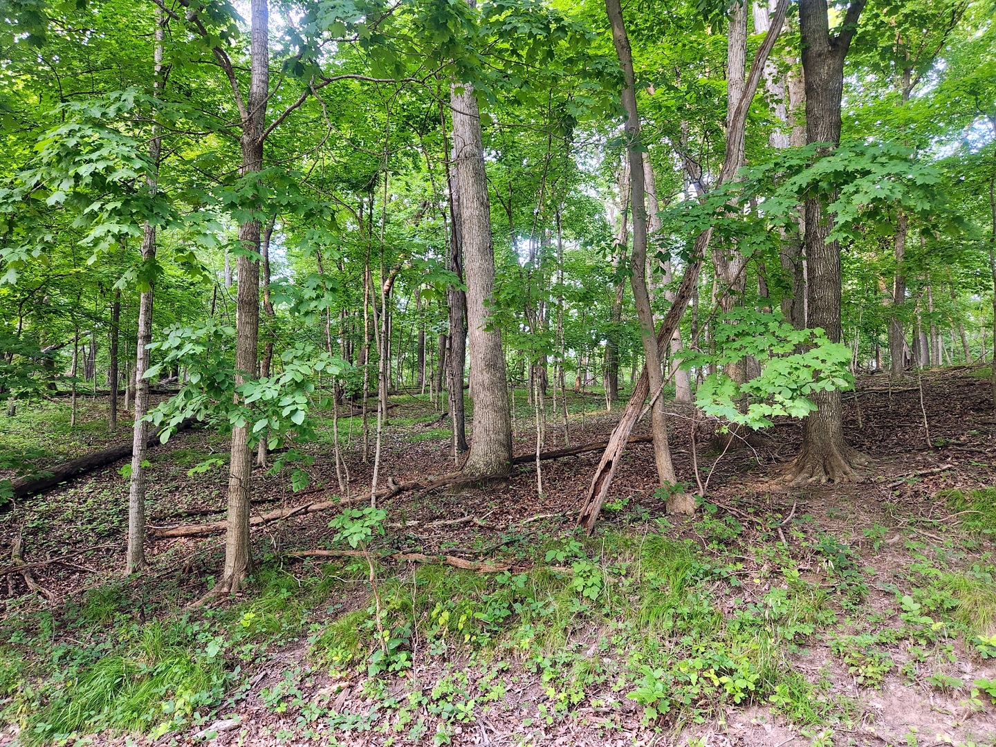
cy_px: 374
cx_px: 498
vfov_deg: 58.9
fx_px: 662
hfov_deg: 73.9
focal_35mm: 23
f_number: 1.8
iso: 400
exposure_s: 1/120
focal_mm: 5.4
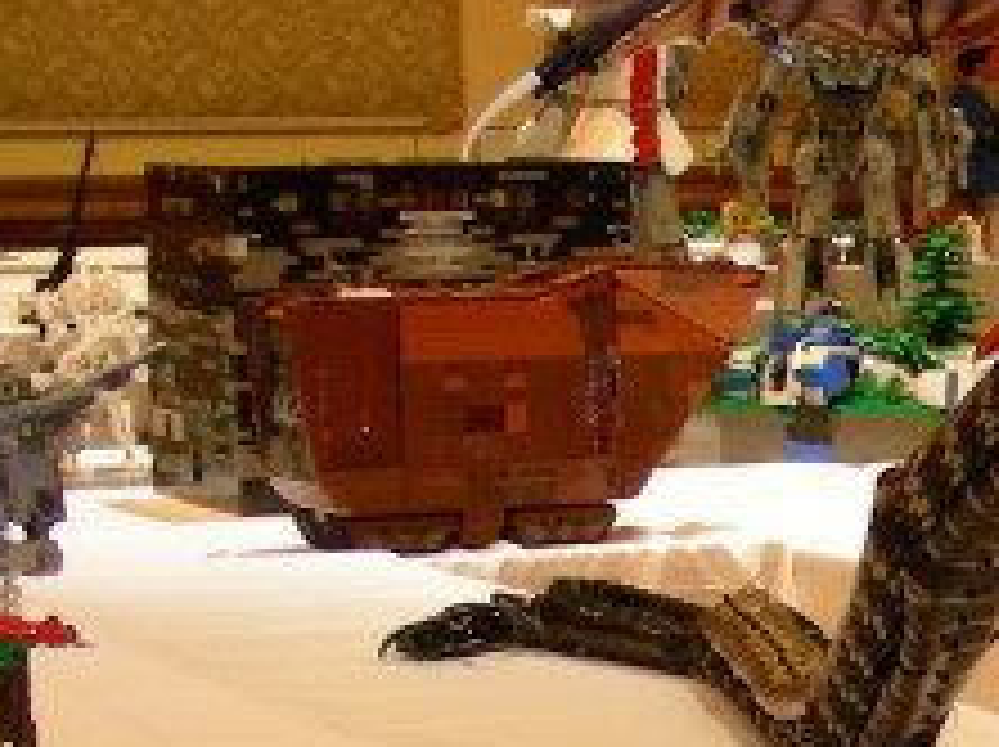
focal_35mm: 137
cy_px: 698
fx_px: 3949
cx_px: 1503
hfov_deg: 13.6
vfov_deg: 10.7
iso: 200
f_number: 3.5
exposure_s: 1/3.9
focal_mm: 6.3
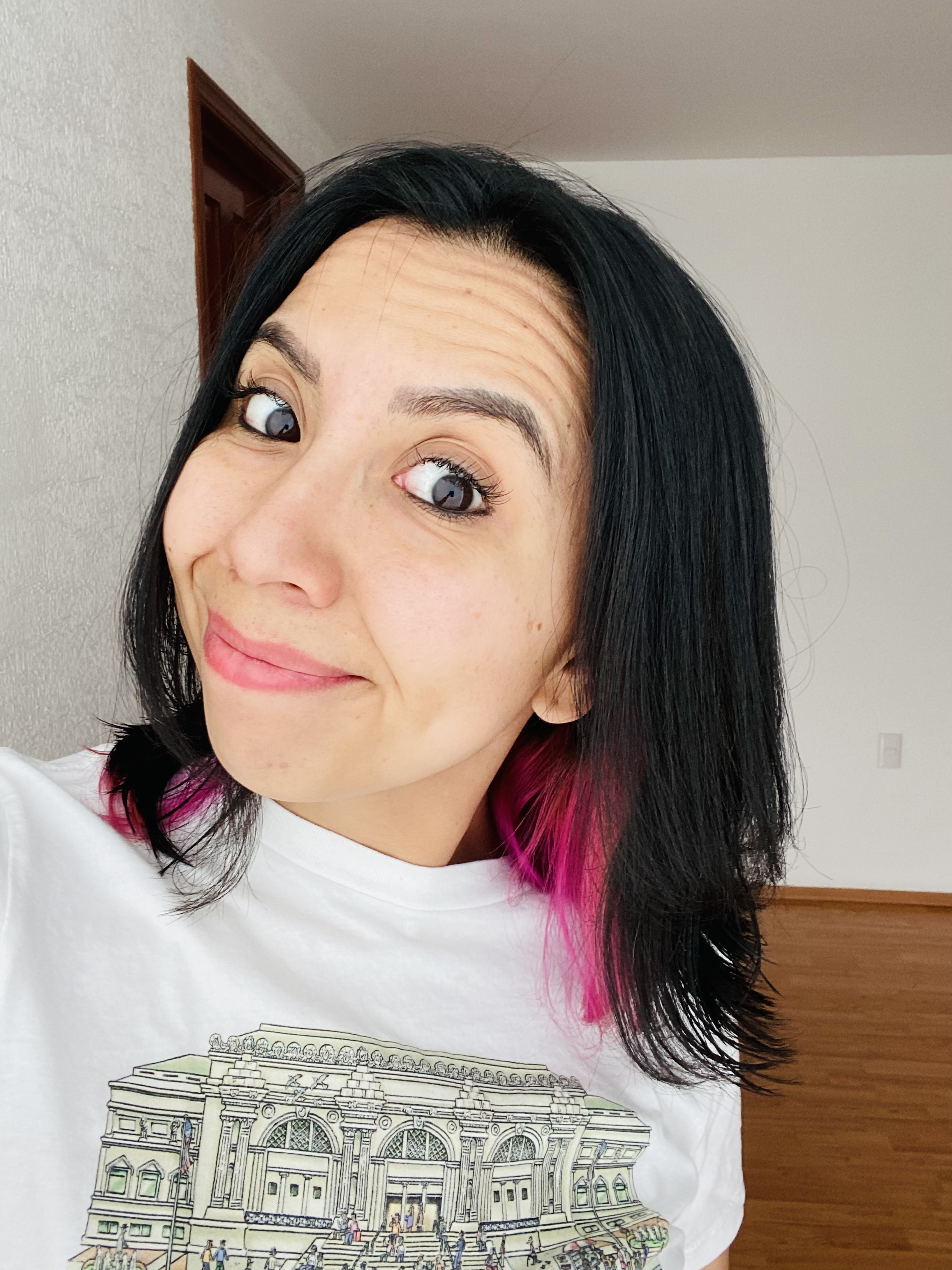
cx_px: 476
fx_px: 1100
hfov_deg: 46.8
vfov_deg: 60.0
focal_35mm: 30
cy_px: 635
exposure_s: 1/122
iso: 80
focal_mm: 2.71
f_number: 2.2
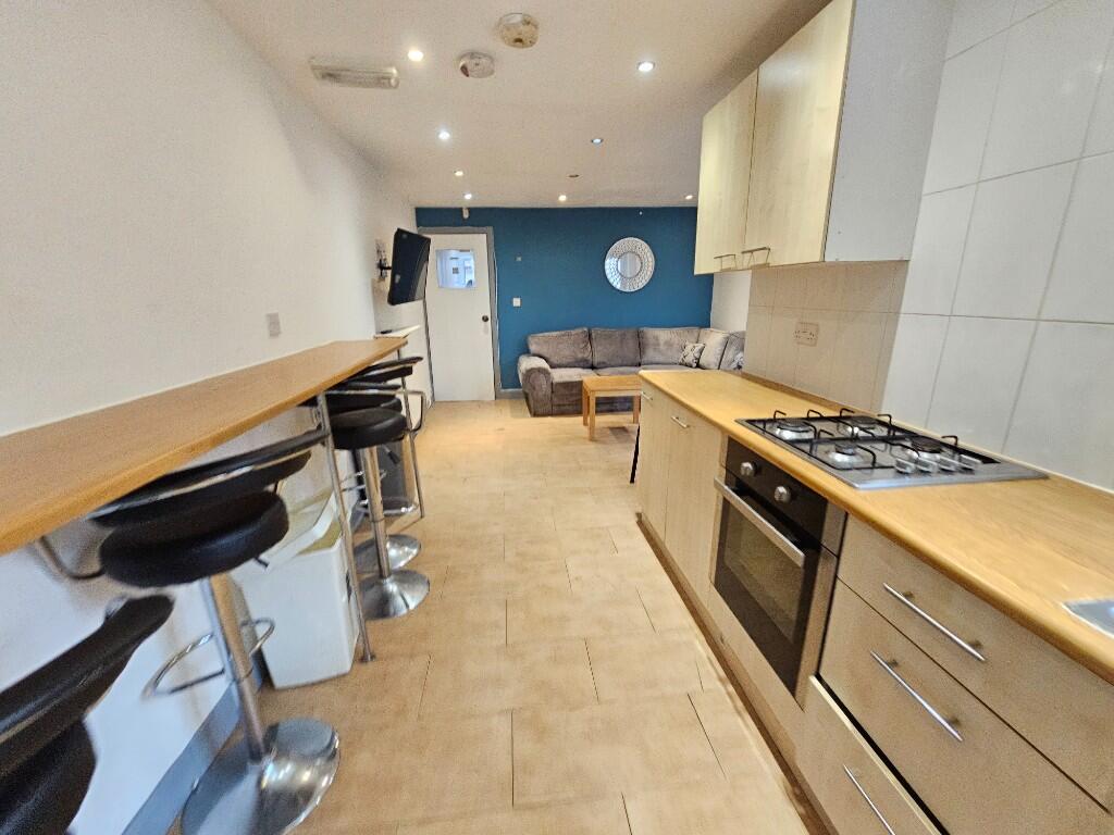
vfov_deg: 89.9
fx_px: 418
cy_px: 418
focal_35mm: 13
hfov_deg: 106.2
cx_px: 557
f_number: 2.2
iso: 400
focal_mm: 2.2
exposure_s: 1/50
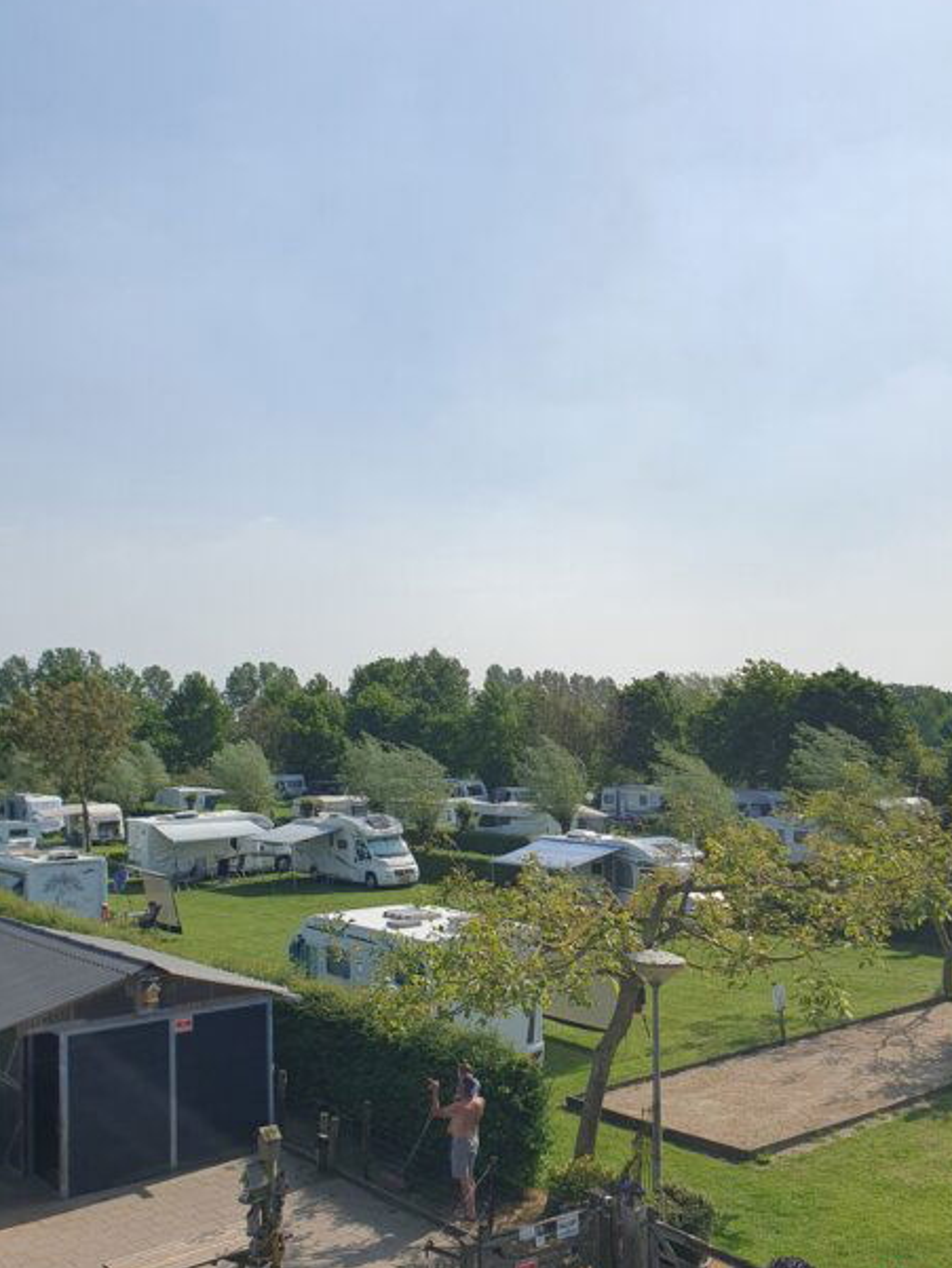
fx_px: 1210
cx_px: 464
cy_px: 710
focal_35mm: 33
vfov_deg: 55.2
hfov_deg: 43.0
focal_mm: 4.32
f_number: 2.4
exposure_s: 1/2448
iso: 50
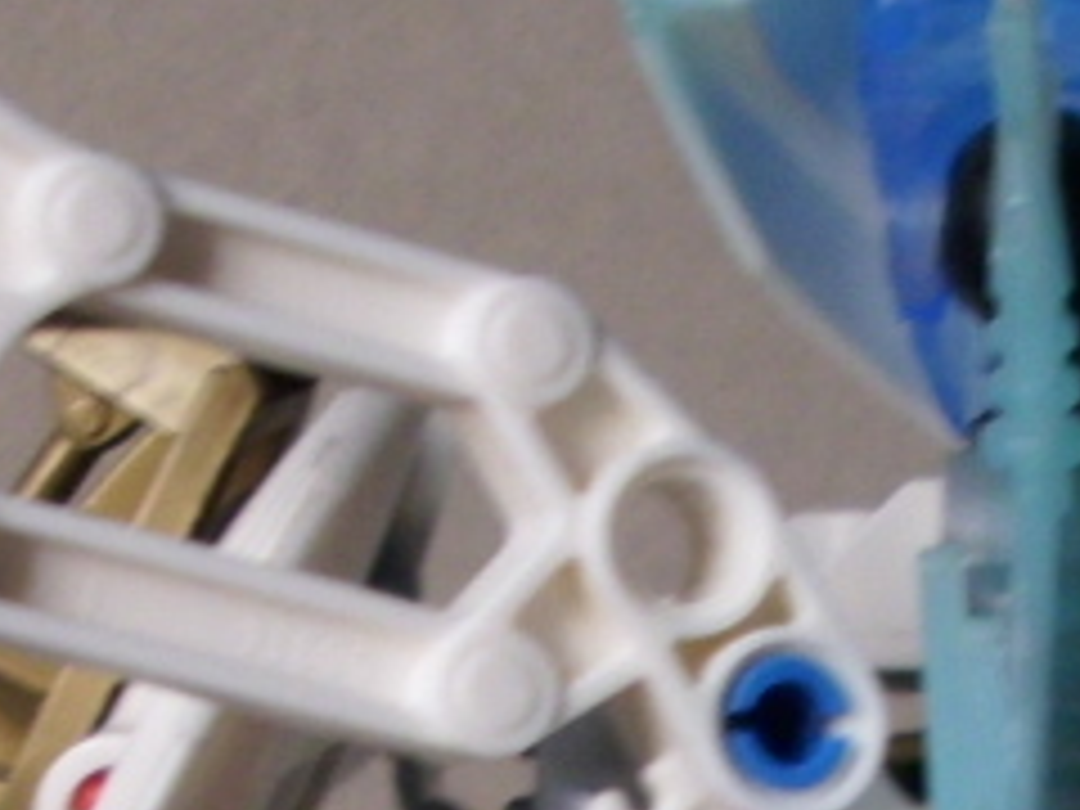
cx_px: 999
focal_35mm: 207
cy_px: 1094
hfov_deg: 9.5
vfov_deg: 7.1
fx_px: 6458
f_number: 2.8
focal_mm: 6.2
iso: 50
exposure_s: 1/30
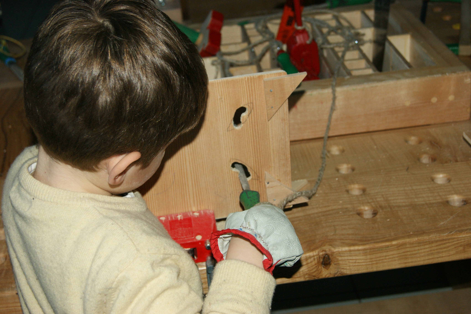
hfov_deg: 33.4
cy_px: 157
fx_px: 785
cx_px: 236
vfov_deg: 22.6
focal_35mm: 60
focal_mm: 40
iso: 400
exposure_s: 1/60
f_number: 5.6
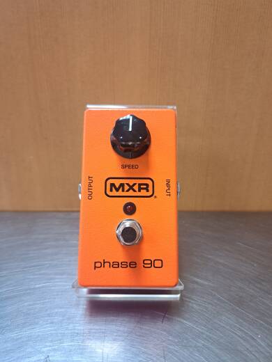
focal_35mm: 24
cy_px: 181
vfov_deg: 71.6
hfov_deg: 56.8
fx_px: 251
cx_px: 136
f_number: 1.8
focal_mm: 5.23
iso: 320
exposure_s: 1/60
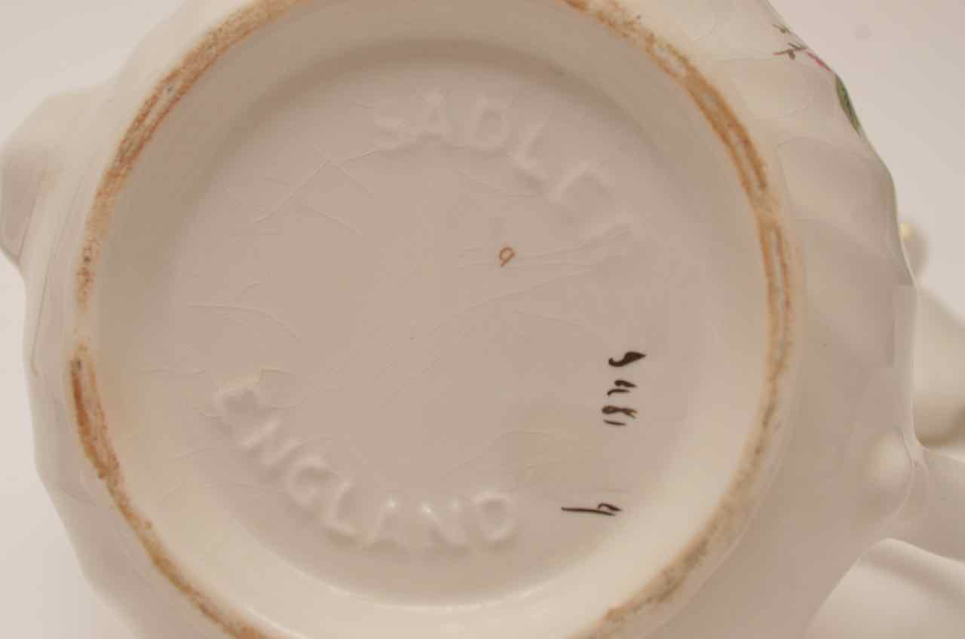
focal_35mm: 42
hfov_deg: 46.5
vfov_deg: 31.8
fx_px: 1124
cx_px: 482
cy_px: 320
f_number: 7.1
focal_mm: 28
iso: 800
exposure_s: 1/160
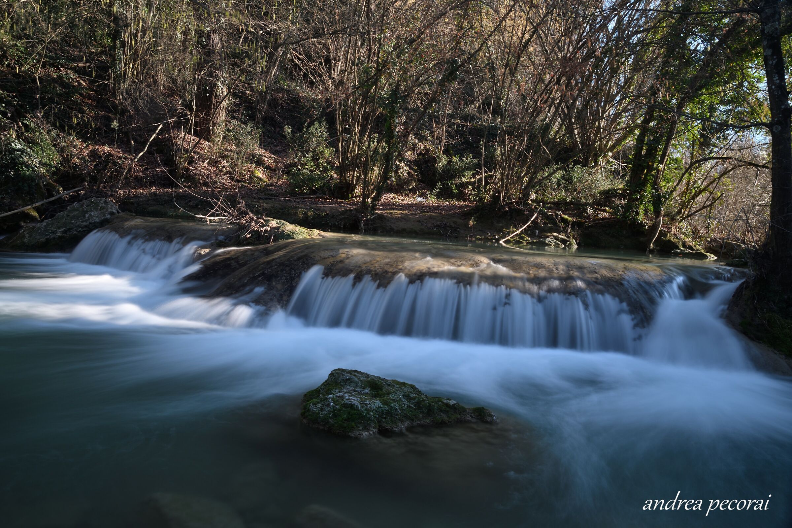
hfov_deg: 61.9
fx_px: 660
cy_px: 264
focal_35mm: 30
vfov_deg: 43.6
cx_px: 396
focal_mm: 20
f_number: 13
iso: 79
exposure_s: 2.5
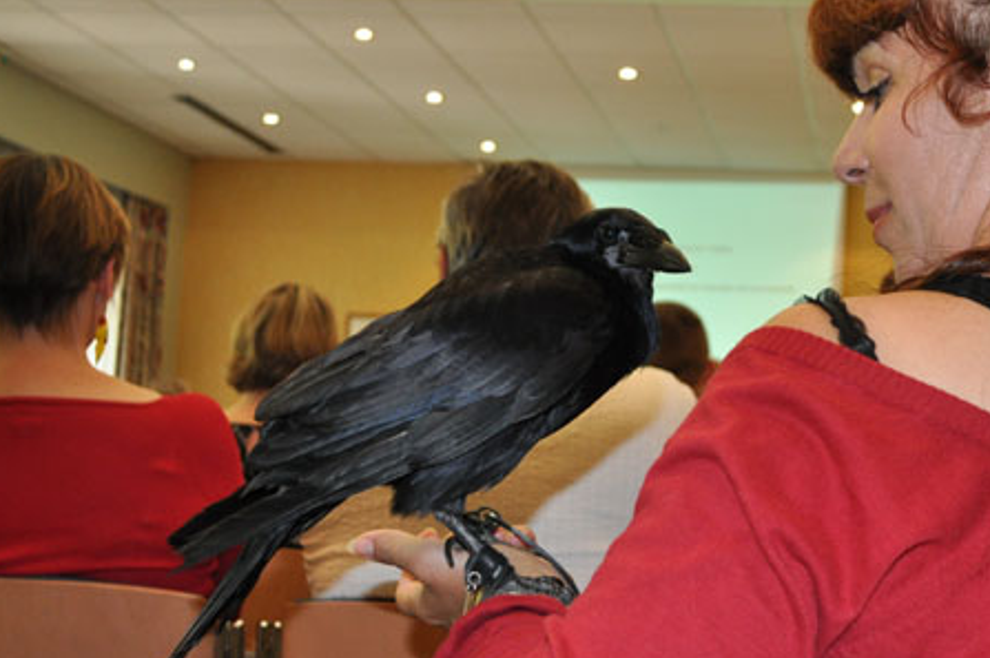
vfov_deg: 22.9
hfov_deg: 33.0
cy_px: 300
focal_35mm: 59
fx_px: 1621
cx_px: 786
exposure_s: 1/60
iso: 800
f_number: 3.8
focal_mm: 22
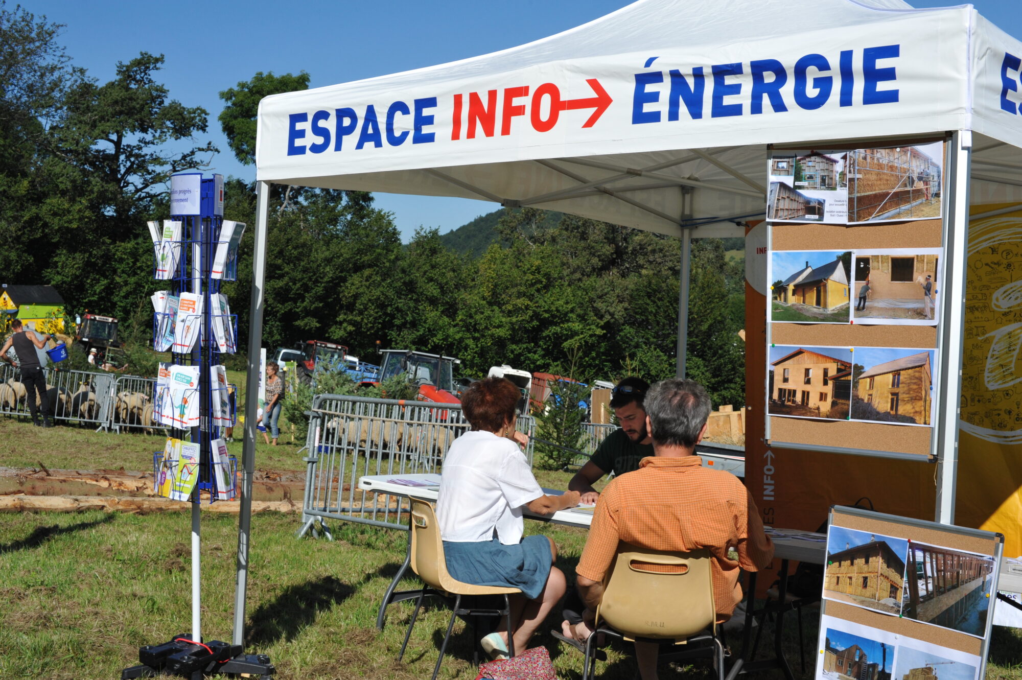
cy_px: 340
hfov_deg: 39.6
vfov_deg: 27.0
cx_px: 511
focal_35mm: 50
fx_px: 1419
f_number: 16
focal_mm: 50
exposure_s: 1/1000
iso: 800
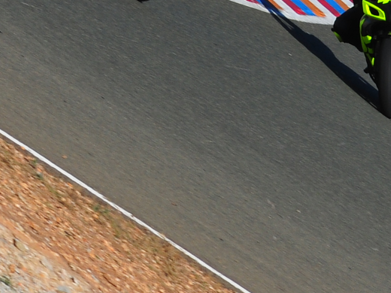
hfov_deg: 1.7
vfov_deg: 1.3
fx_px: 13313
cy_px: -172
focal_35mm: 1179
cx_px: 363
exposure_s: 1/200
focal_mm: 200
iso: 200
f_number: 16
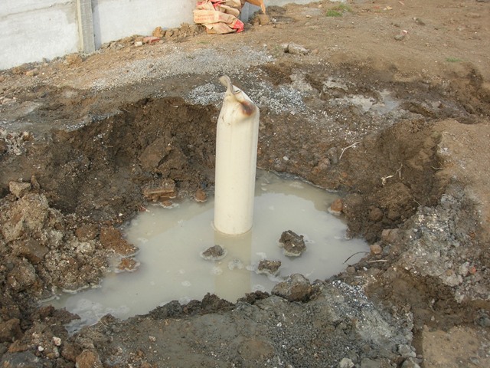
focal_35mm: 38
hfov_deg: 49.0
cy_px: 184
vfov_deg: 37.7
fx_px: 538
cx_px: 245
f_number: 4.8
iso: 64
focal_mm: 7.8
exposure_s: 1/120
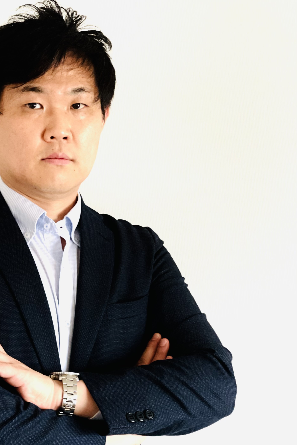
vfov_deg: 21.5
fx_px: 1176
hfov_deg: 14.3
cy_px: 223
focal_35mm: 95
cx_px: 60
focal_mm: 7.5
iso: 500
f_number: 2.2
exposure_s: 1/24
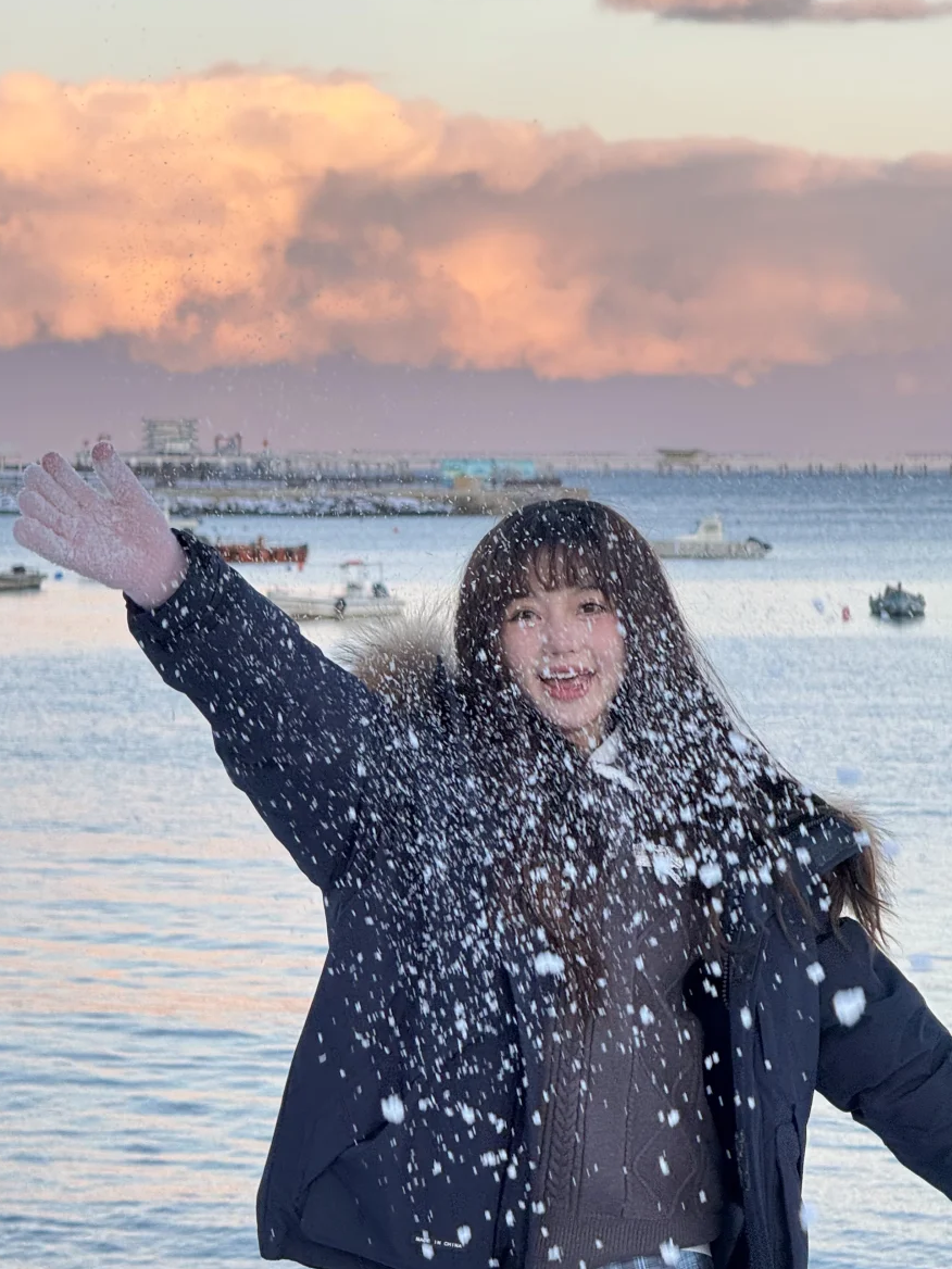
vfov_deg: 13.3
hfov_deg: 10.0
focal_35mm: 148
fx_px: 5427
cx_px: 441
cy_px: 757
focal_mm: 15.66
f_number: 2.8
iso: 64
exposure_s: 1/99
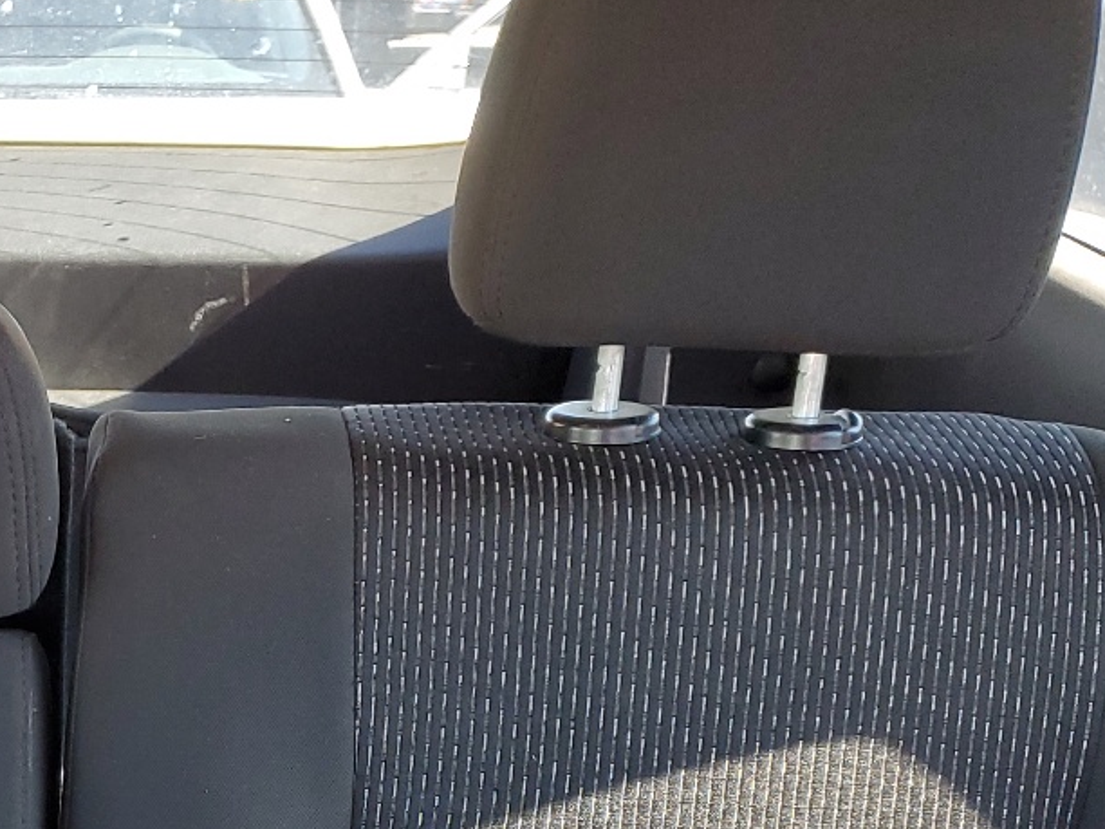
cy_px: 919
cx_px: -141
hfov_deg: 26.1
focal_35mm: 68
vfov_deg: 20.6
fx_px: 2171
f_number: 1.5
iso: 74
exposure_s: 1/60.2
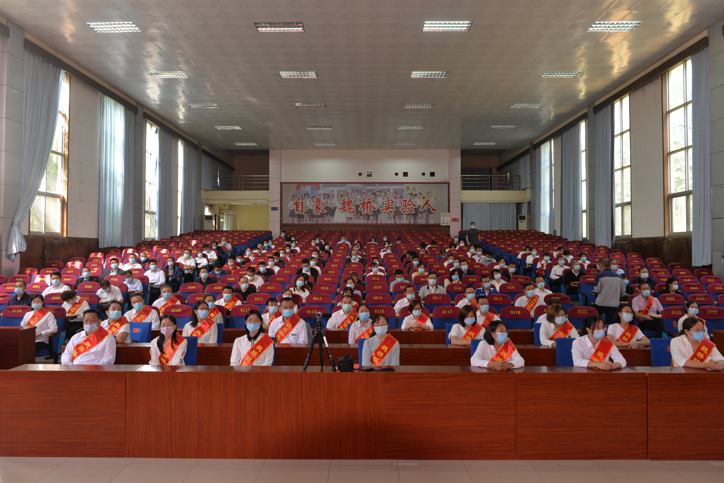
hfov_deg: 69.4
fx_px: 523
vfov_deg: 49.6
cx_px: 362
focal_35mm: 26
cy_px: 242
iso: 800
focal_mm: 26
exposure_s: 1/100
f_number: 5
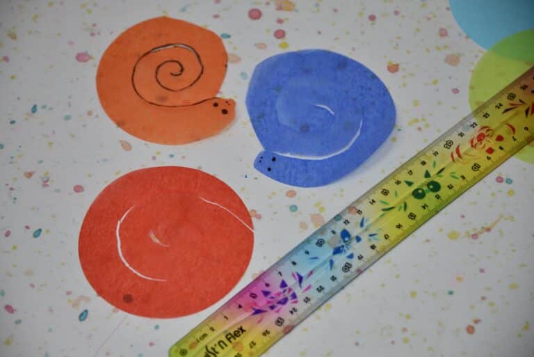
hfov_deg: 16.4
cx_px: 267
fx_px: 1855
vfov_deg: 11.0
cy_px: 178
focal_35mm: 125
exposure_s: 1/250
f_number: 5.6
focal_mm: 125
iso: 400
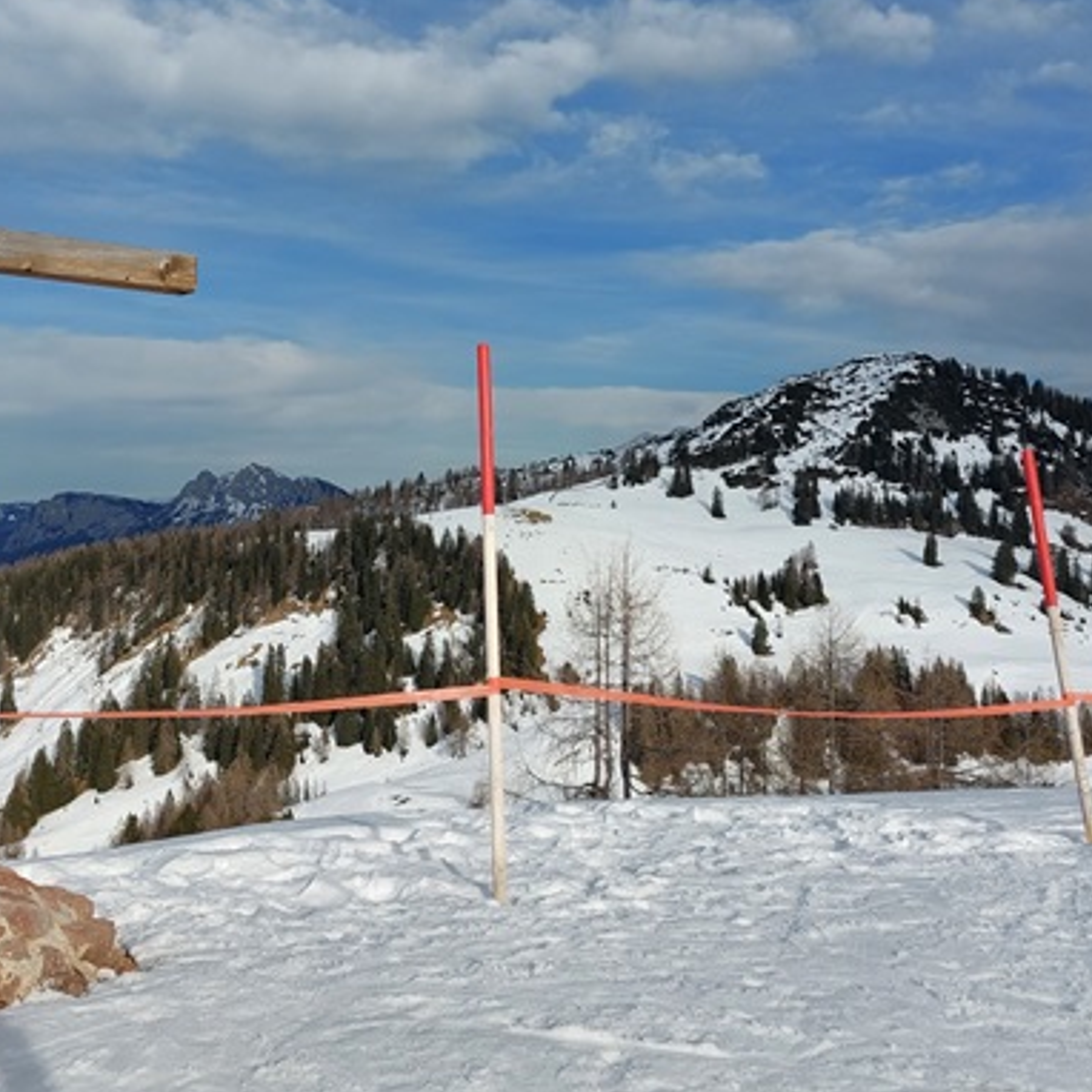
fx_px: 1321
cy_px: 475
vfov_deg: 44.8
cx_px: 374
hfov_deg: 44.3
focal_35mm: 37
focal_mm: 5.23
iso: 25
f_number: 1.8
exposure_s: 1/2000
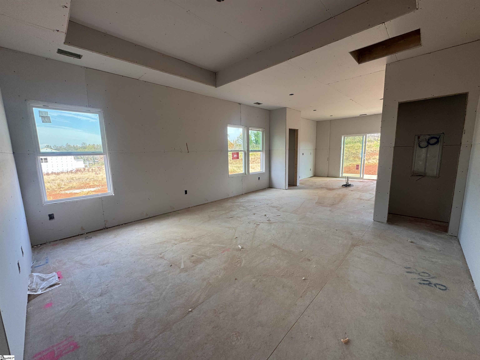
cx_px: 240
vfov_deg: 85.7
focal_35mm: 14
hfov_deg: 102.1
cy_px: 180
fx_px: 194
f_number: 2.2
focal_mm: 2.22
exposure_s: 1/99
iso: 64
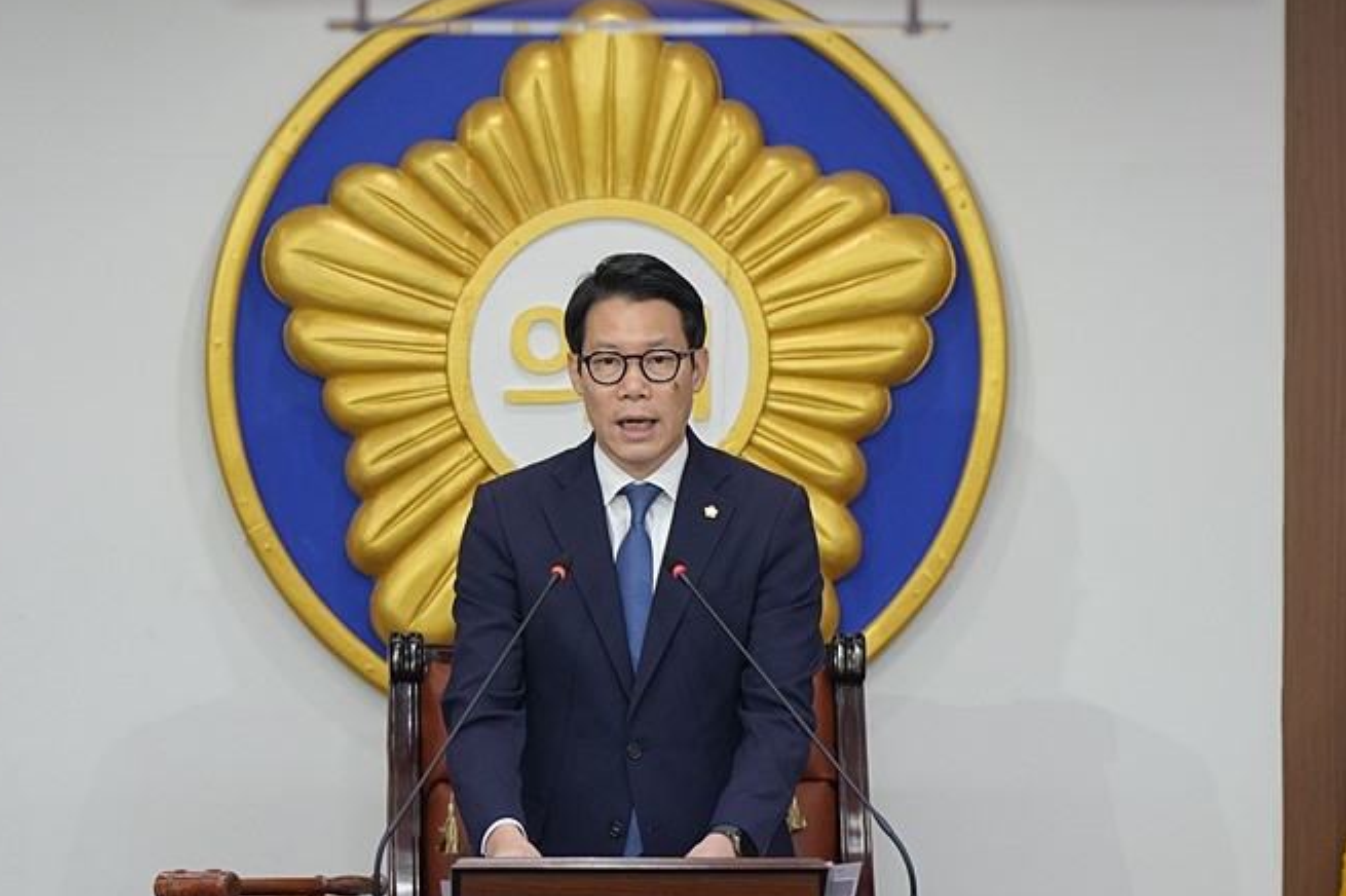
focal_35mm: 275
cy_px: 565
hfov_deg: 7.5
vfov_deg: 5.0
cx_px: 631
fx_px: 10276
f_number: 4
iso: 1600
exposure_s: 1/200
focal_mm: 200
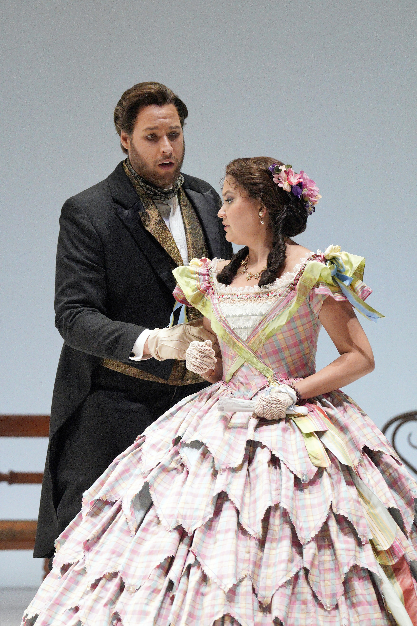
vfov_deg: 10.6
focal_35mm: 194
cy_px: 313
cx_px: 208
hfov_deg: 7.1
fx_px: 3370
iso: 5000
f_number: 4.5
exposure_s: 1/400
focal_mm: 194
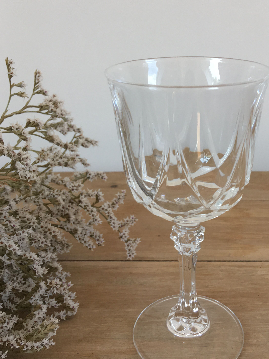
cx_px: 173
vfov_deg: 46.8
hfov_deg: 35.7
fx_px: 414
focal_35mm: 40
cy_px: 173
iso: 40
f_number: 2.2
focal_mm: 4.15
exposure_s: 1/100
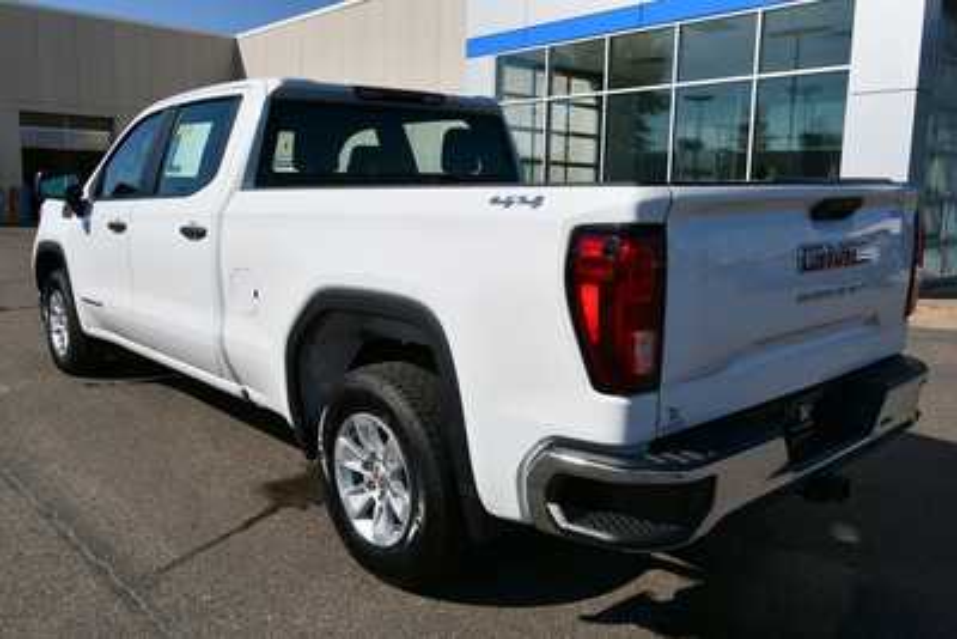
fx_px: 798
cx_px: 478
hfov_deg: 61.9
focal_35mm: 30
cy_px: 320
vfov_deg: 43.6
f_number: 10
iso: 100
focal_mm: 20
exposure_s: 1/400
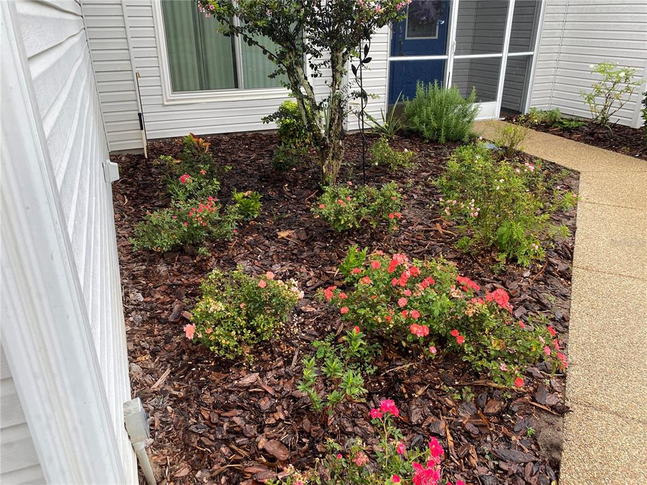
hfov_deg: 67.3
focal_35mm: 26
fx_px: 486
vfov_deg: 53.1
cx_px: 324
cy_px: 242
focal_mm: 4.25
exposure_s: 1/122
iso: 50
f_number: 1.8
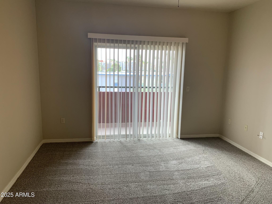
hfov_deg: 67.3
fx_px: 204
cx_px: 136
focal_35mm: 26
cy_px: 102
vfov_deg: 53.1
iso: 100
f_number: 1.8
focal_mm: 4.25
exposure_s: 1/120
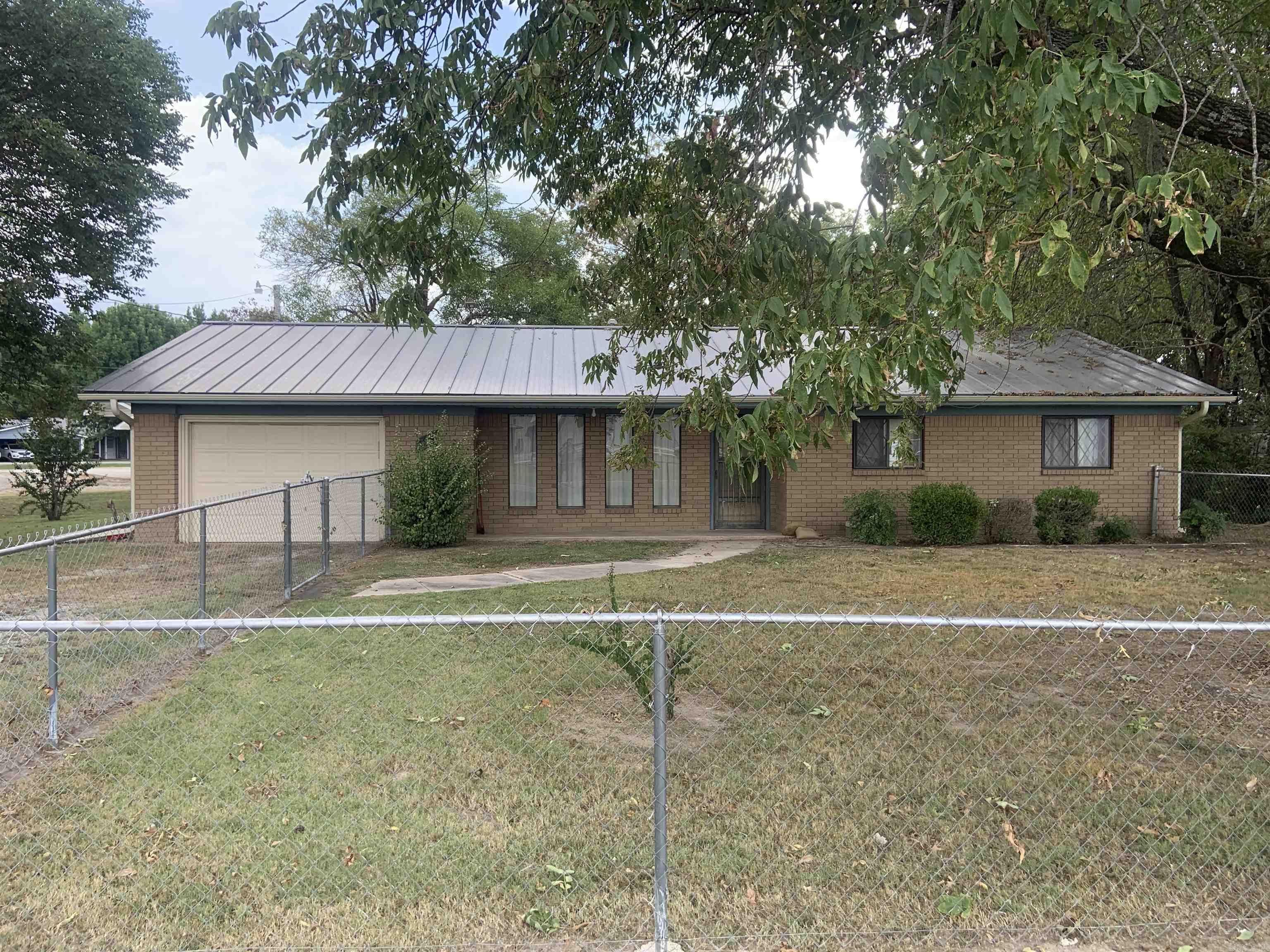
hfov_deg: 67.3
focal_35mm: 26
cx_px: 635
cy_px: 476
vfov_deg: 53.1
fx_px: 954
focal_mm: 4.25
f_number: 1.8
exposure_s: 1/259
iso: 25
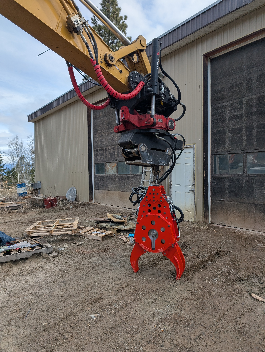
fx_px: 244
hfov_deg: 56.9
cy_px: 176
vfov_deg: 71.5
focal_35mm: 24
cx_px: 132
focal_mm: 6.9
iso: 22
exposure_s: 1/749
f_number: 1.68
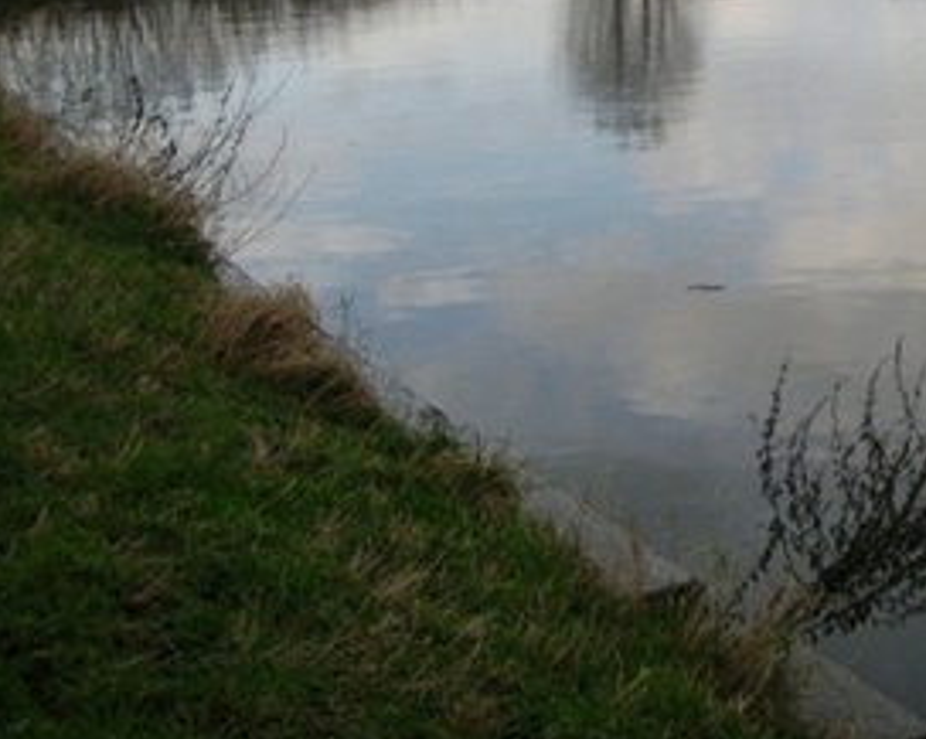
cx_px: 892
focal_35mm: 69
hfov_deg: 26.3
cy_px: 41
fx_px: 1889
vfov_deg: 21.5
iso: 80
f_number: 8.8
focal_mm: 5.7
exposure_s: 1/80
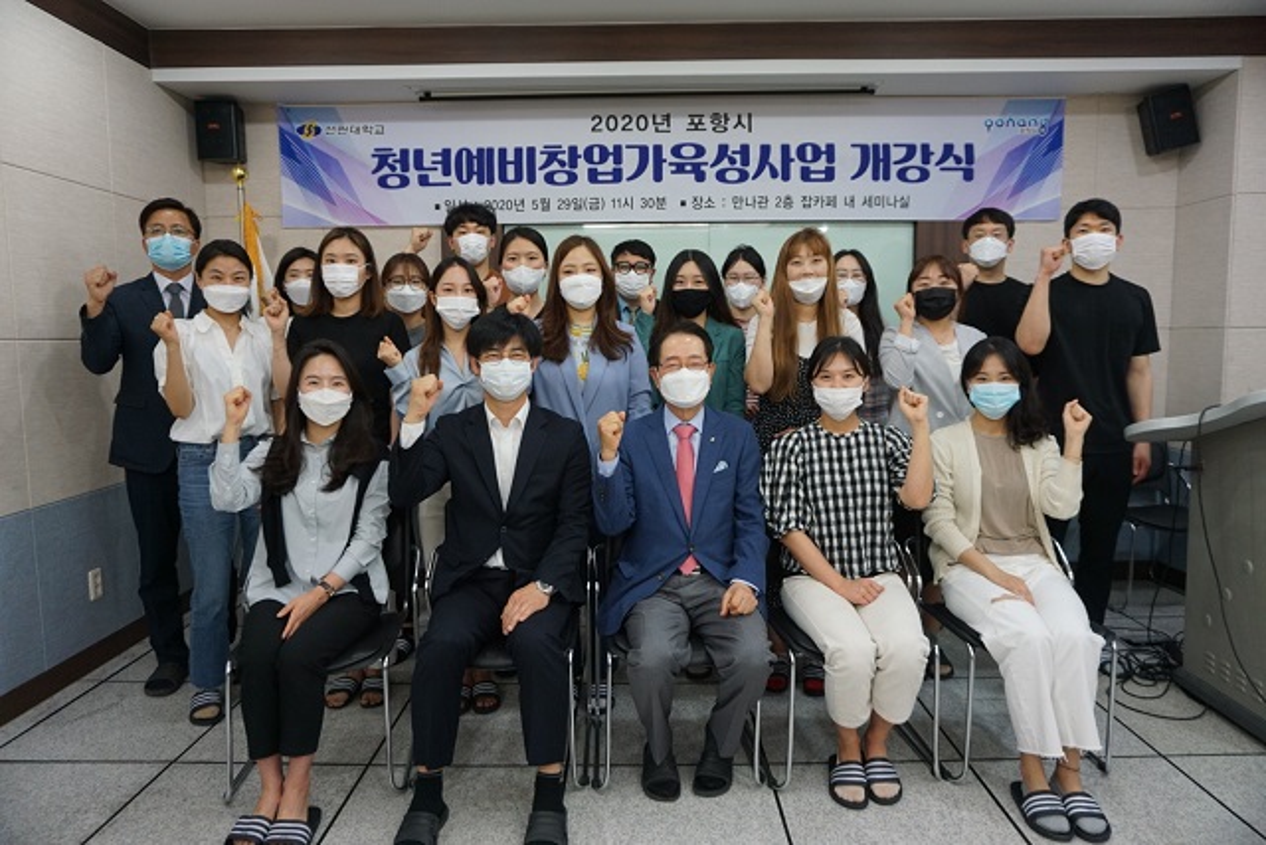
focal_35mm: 24
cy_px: 422
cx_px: 633
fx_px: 844
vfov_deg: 53.2
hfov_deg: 73.7
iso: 500
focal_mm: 16
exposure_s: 1/60
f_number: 3.5
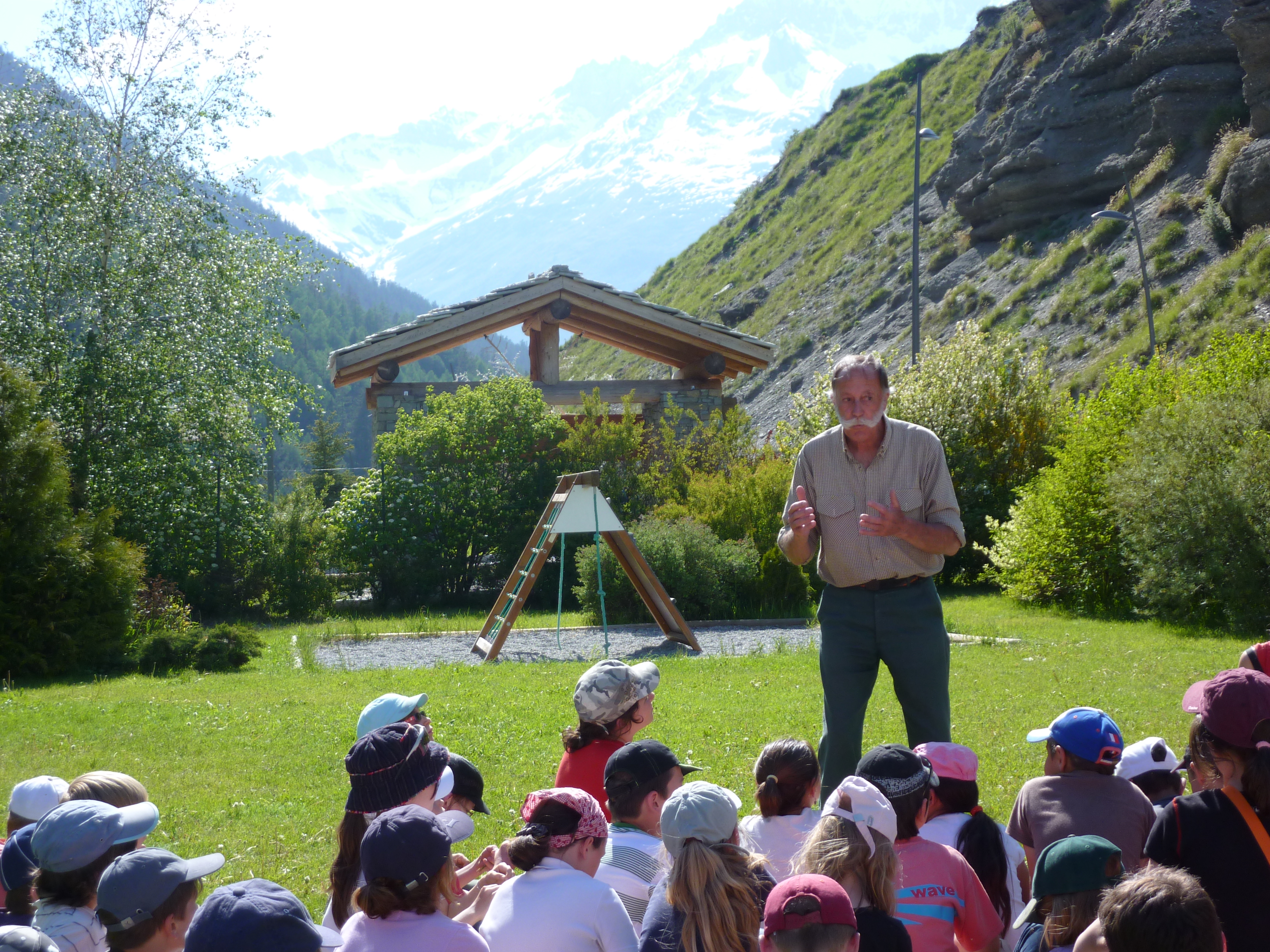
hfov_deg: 32.7
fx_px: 2165
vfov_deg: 24.8
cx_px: 635
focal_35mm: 59
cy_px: 476
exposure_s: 1/320
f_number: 3.9
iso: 80
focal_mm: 9.7
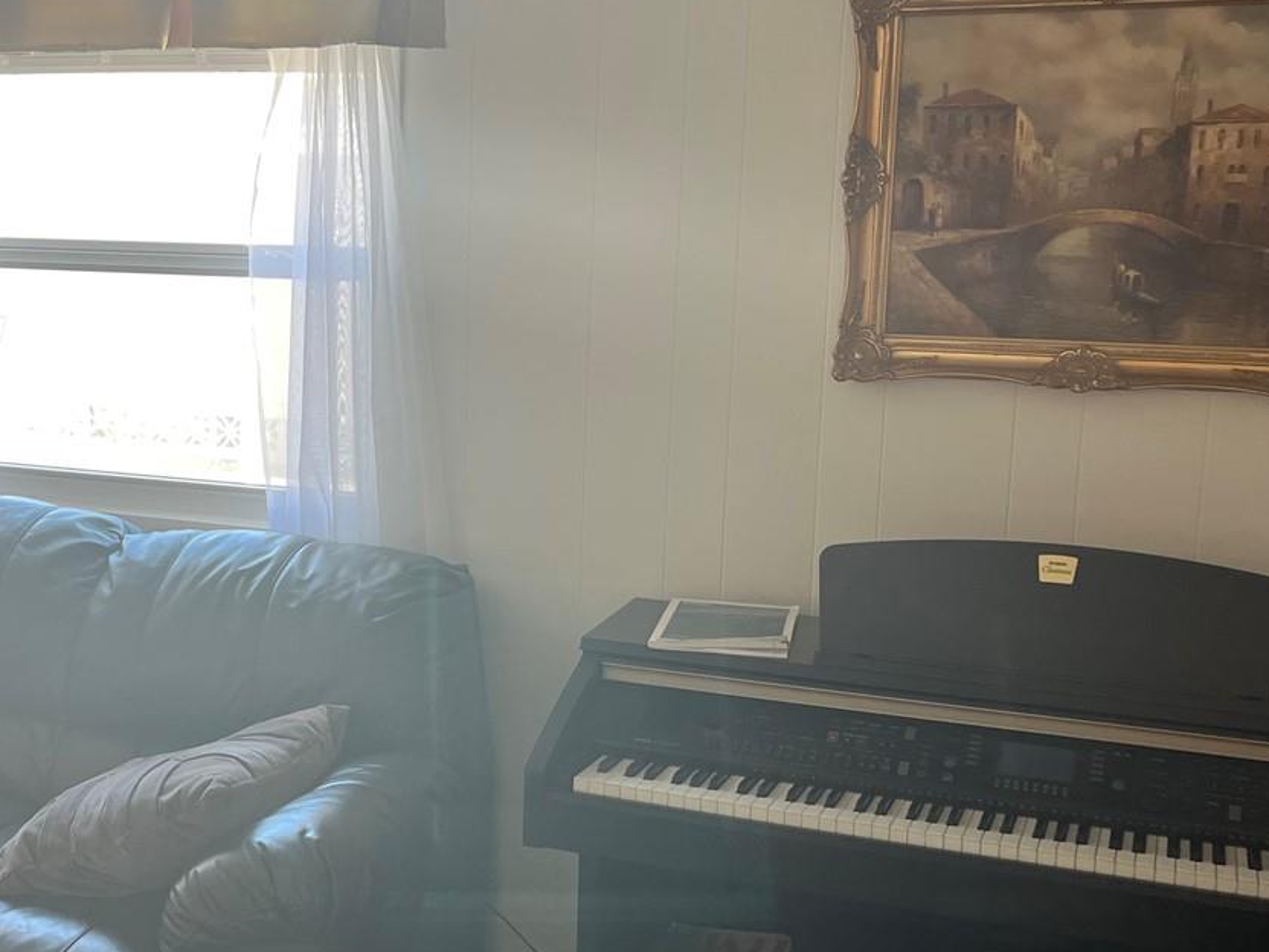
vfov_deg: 29.1
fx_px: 1833
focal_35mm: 50
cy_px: 531
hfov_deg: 37.4
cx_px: 339
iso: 64
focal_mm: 5.1
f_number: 1.6
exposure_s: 1/120
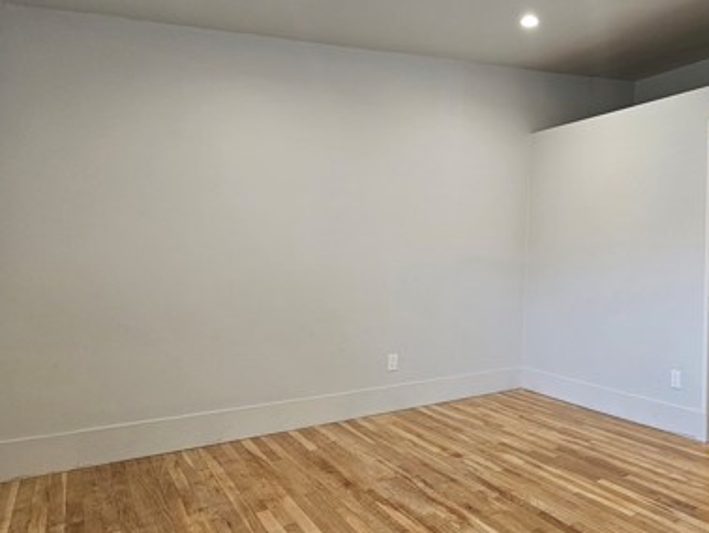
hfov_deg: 69.8
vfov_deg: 61.1
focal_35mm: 22
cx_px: 555
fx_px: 451
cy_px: 251
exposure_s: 1/60
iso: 125
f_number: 2.2
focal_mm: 2.2
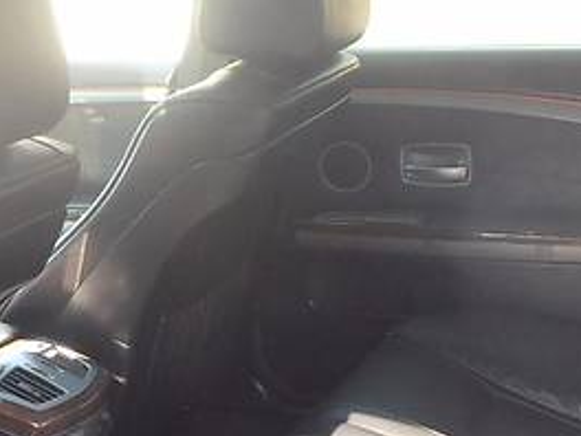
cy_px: 465
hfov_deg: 21.5
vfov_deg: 15.8
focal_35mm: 91
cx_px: 277
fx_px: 1527
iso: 125
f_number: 3.5
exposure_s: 1/30
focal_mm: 5.2
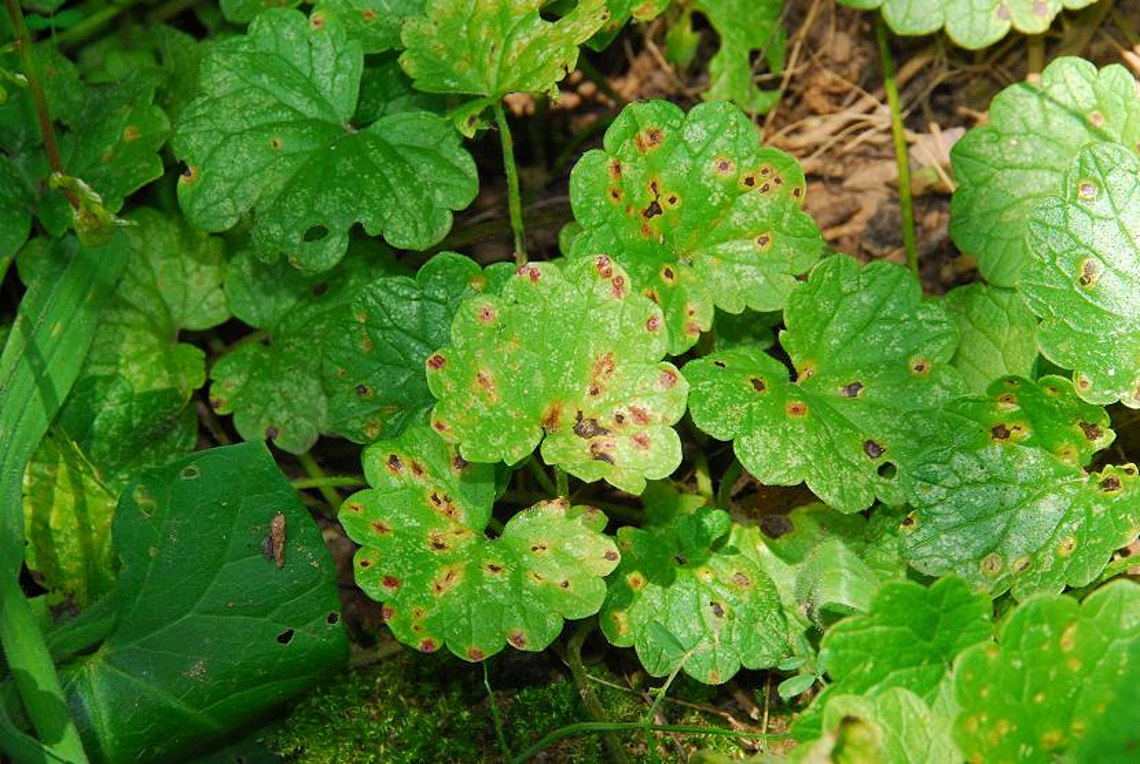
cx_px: 570
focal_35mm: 300
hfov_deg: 6.9
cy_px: 382
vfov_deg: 4.6
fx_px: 9513
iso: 400
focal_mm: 200
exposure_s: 1/40
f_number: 20
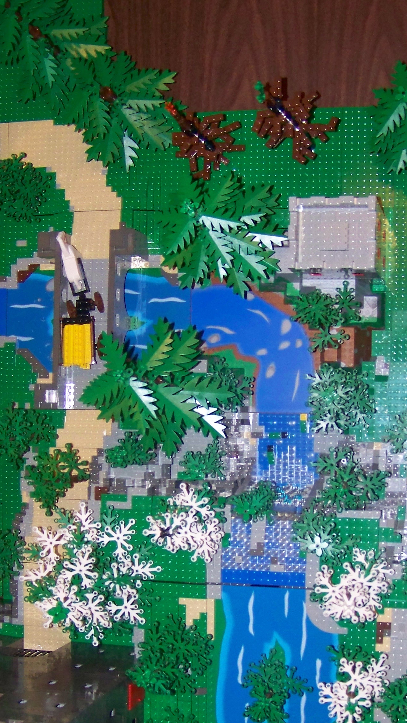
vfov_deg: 38.8
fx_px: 1017
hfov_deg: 22.6
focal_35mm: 53
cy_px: 467
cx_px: 252
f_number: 2.8
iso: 200
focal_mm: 5.85
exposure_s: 1/30
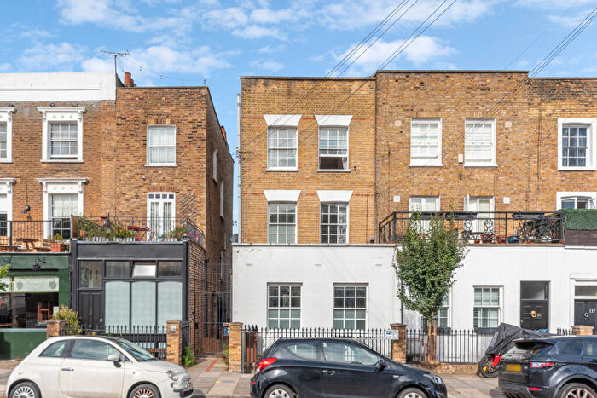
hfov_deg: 73.7
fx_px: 398
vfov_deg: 53.2
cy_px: 199
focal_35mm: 24
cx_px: 298
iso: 800
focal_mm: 24
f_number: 11
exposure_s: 1/640
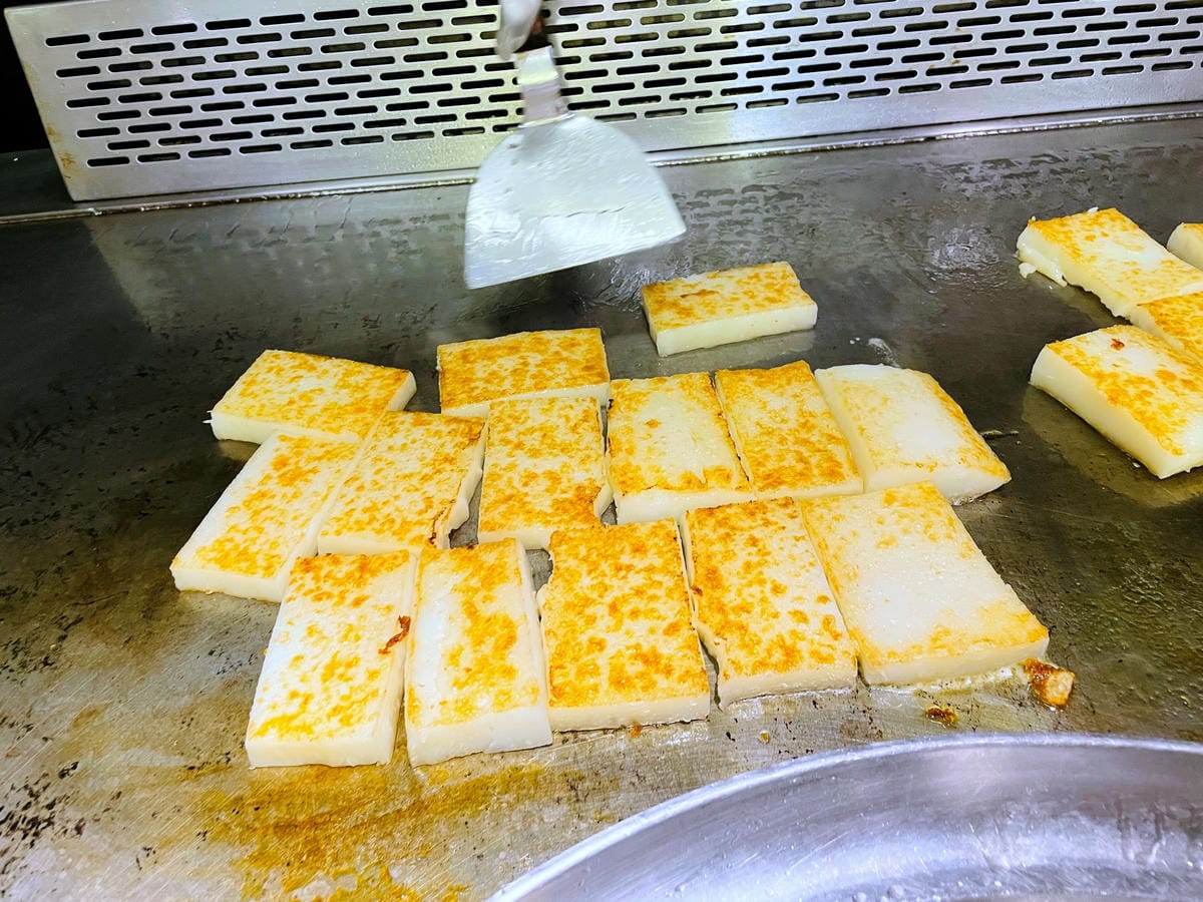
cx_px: 602
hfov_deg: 67.3
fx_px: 904
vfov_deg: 53.1
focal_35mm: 26
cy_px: 451
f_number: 1.6
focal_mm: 4.2
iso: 80
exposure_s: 1/60
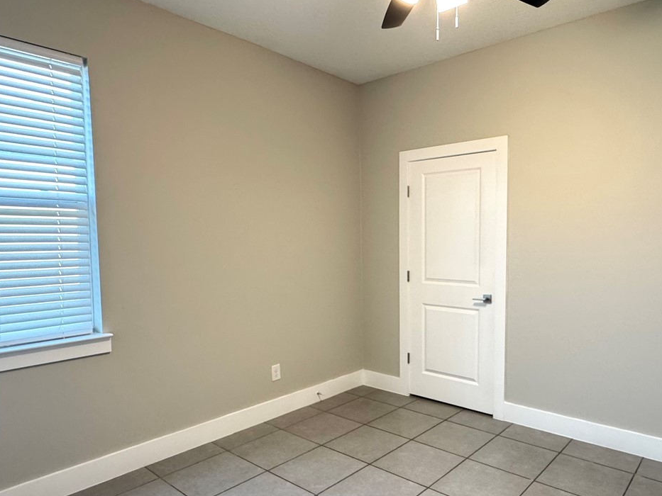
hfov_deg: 70.9
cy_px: 275
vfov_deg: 56.7
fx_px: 459
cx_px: 393
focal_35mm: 24
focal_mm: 2.22
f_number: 2.2
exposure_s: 1/60
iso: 250
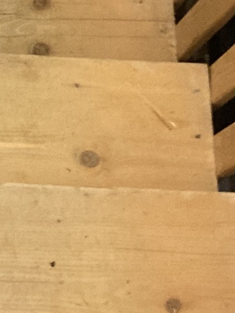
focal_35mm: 128
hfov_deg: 11.2
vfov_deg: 13.9
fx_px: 1159
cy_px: -222
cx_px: -111
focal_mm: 3.99
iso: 400
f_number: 1.8
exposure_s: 1/30
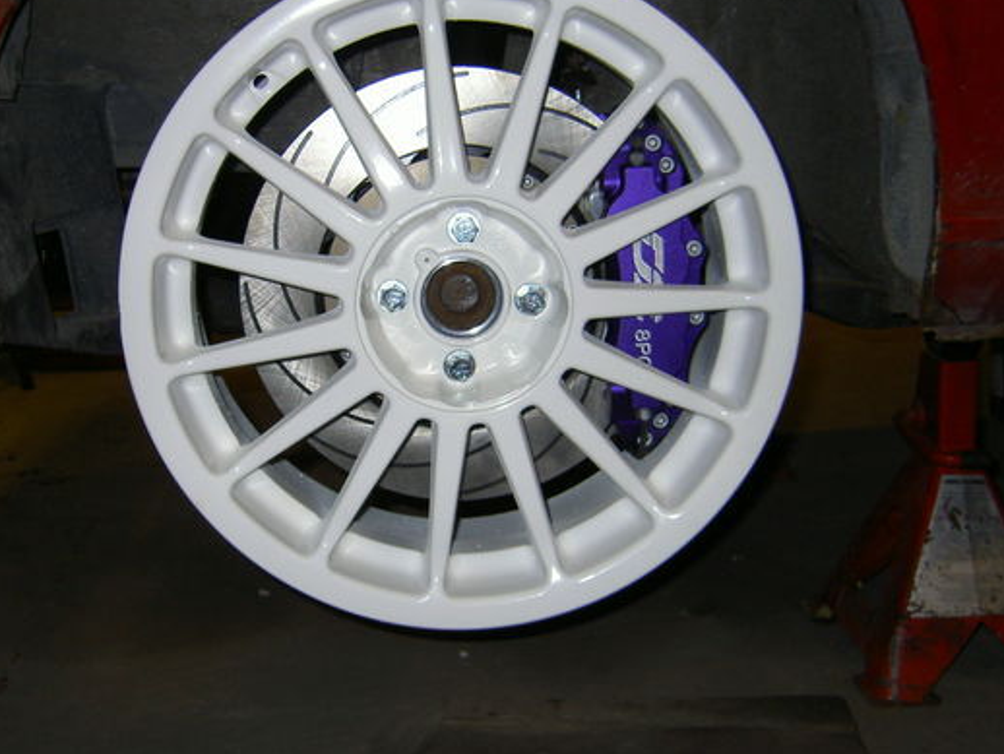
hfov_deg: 44.7
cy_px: 390
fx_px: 1219
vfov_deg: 34.4
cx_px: 457
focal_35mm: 42
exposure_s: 1/60
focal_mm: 5.6
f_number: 2.8
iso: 100
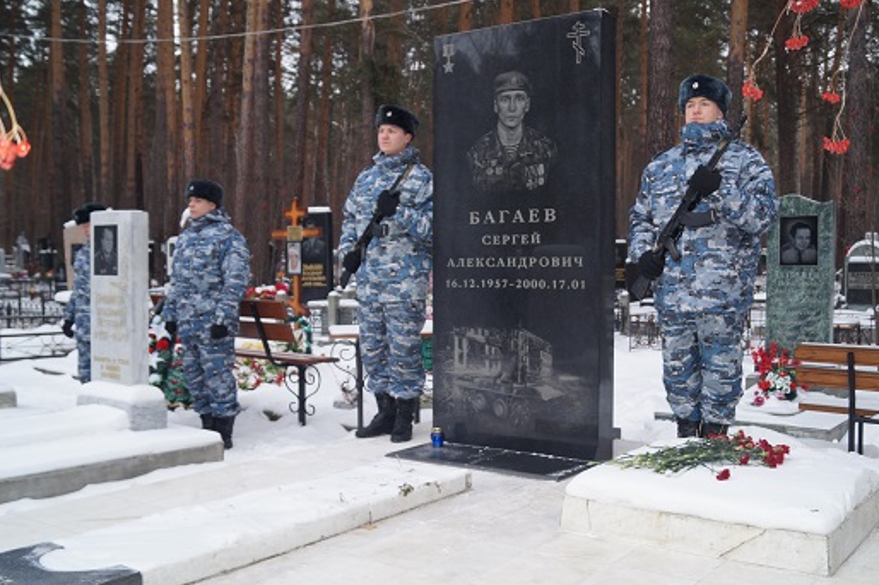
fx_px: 854
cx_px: 491
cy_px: 256
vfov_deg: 37.7
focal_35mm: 35
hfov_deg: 54.3
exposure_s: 1/60
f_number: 4
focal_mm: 20
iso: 125
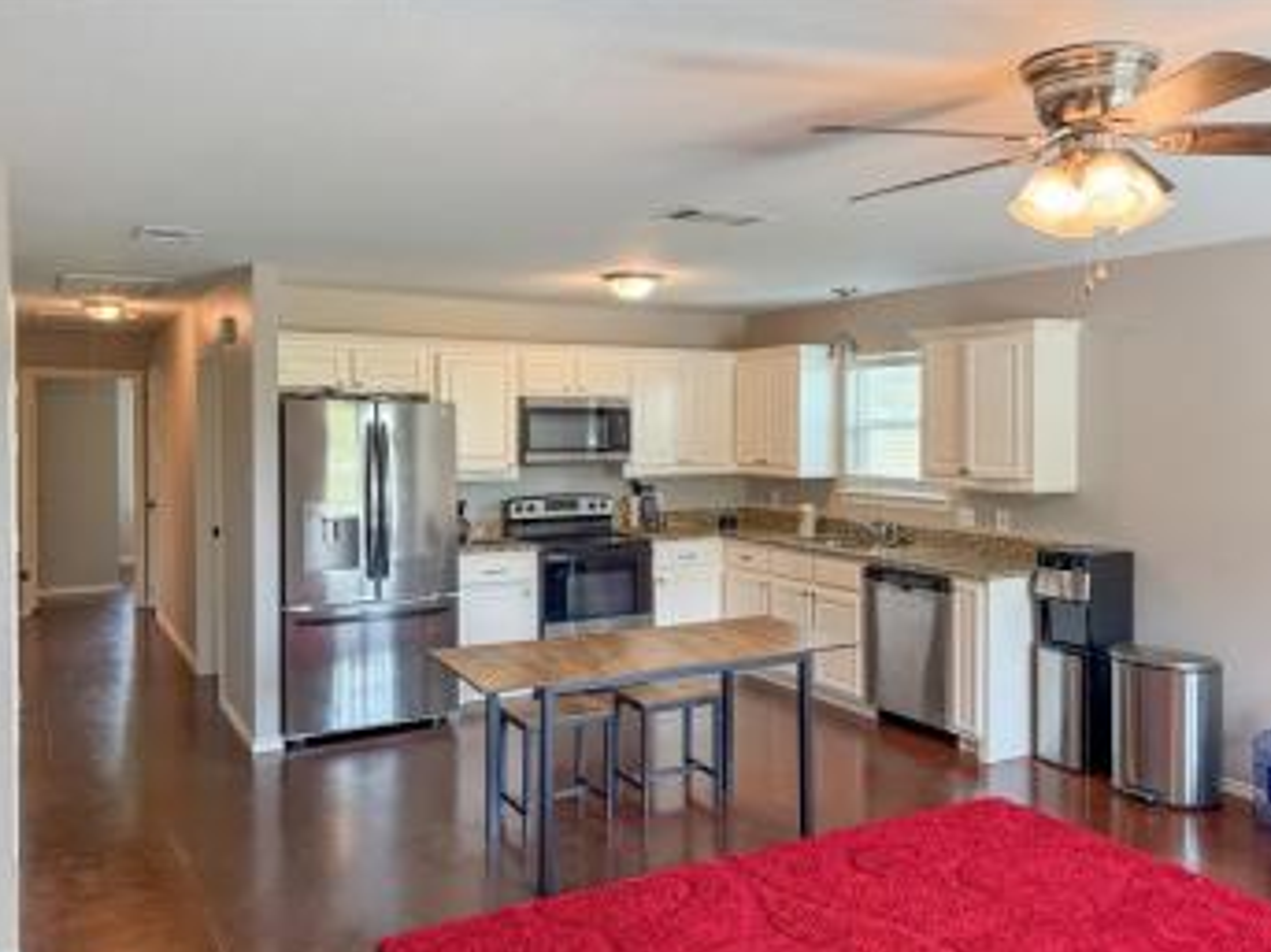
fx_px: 1028
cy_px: 545
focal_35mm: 28
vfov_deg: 49.6
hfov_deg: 63.5
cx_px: 648
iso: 160
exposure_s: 1/120
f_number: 1.8
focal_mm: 6.76
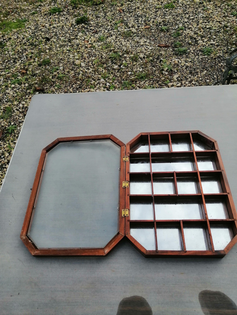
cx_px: 118
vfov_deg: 67.3
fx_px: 237
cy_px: 158
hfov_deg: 53.1
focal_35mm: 26
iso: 50
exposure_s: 1/955
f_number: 1.8
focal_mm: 3.96
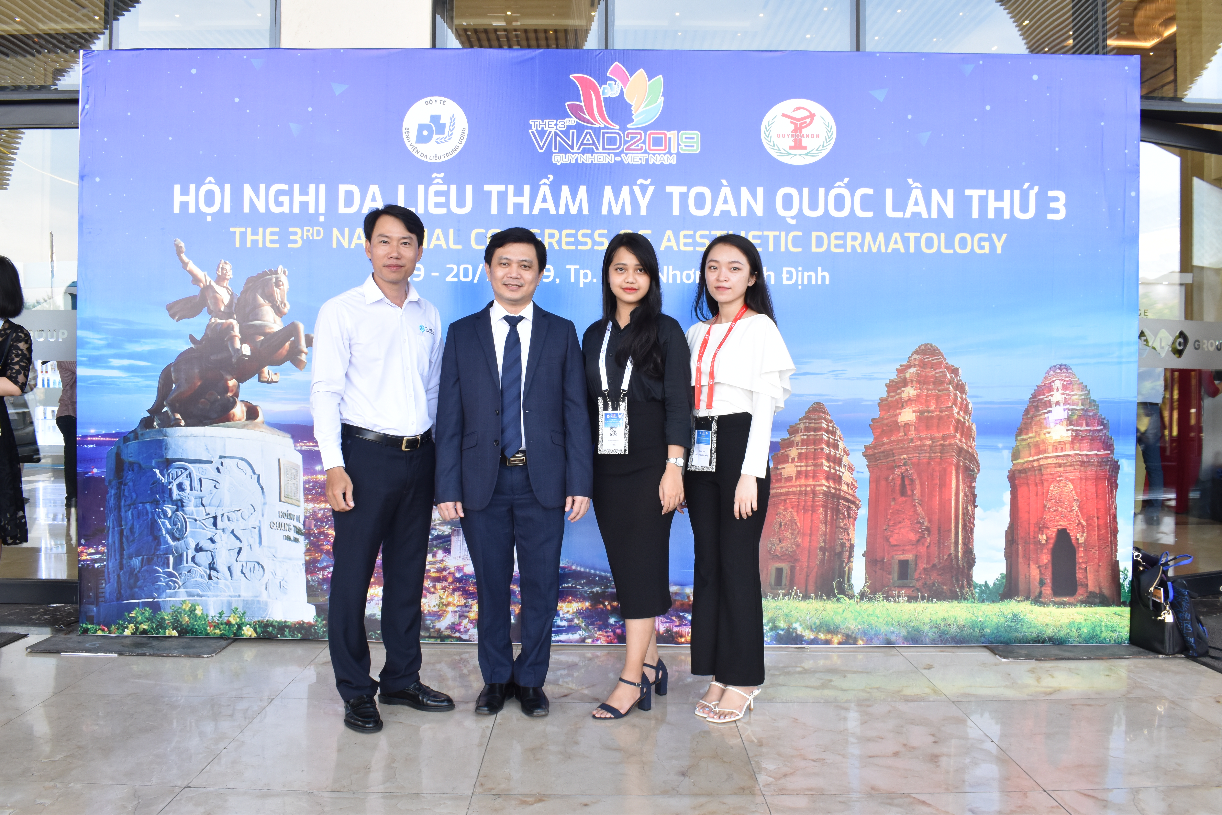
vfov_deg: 43.6
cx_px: 611
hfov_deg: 61.9
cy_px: 408
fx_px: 1018
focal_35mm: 30
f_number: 16
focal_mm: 20
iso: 560
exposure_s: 1/30
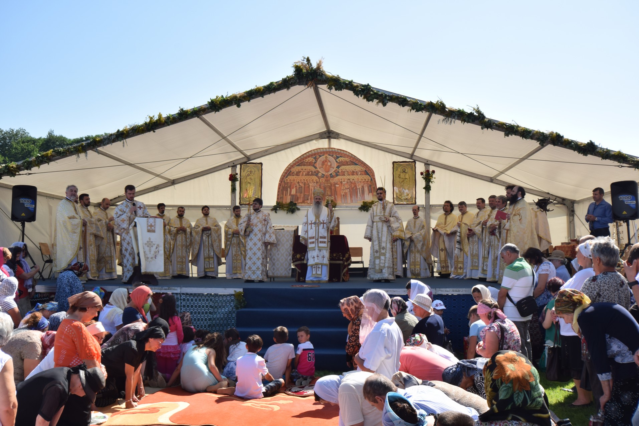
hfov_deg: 57.2
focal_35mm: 33
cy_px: 213
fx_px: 586
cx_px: 320
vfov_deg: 40.0
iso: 100
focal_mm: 22
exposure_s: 1/100
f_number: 9
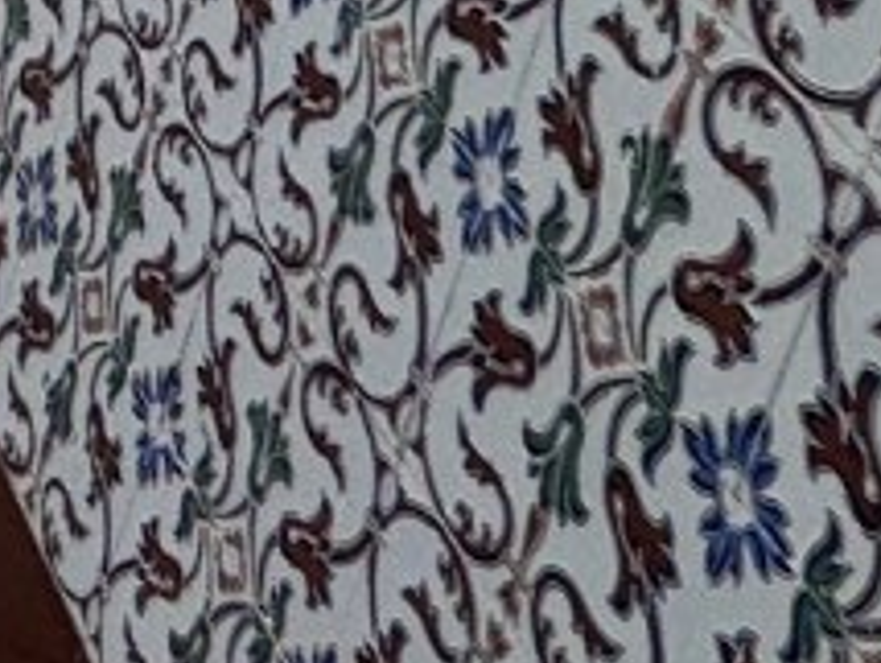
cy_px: -1003
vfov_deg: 11.8
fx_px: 2497
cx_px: -2108
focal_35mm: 98
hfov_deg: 10.0
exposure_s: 1/889
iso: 50
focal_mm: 2.22
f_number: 2.2
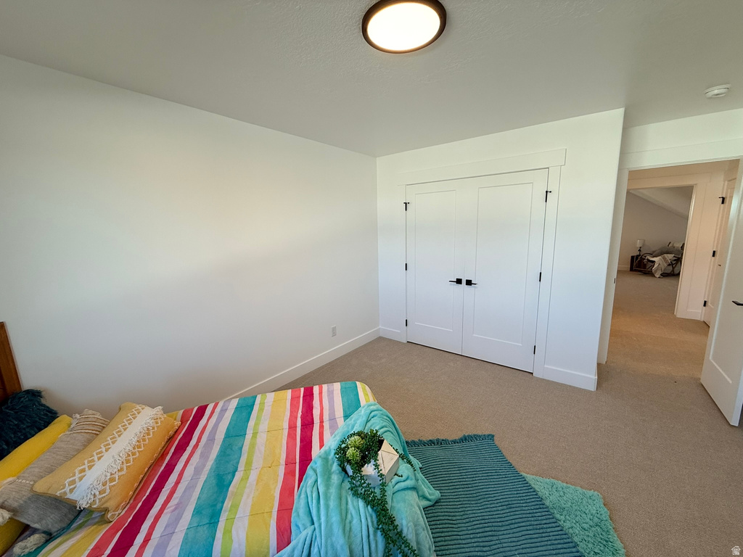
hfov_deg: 102.1
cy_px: 278
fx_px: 300
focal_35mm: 14
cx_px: 372
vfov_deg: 85.7
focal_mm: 2.22
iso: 100
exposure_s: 1/120
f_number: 2.2
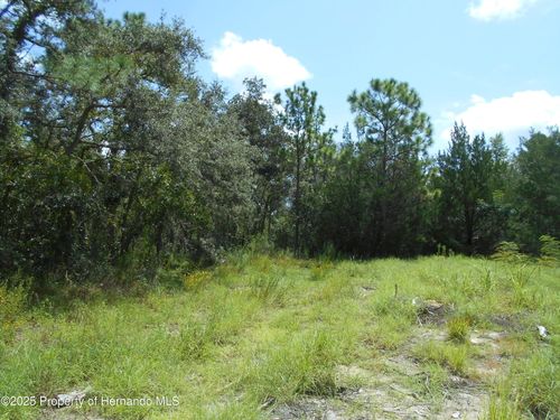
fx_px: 421
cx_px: 280
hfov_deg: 67.3
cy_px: 210
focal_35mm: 26
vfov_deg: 53.1
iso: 80
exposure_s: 1/640
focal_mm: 4.6
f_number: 3.2
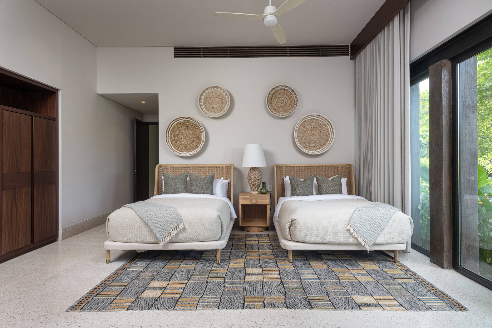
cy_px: 164
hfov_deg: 84.0
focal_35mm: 20
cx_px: 246
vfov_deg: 61.9
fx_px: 273
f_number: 13
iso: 320
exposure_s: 1/20
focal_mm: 20
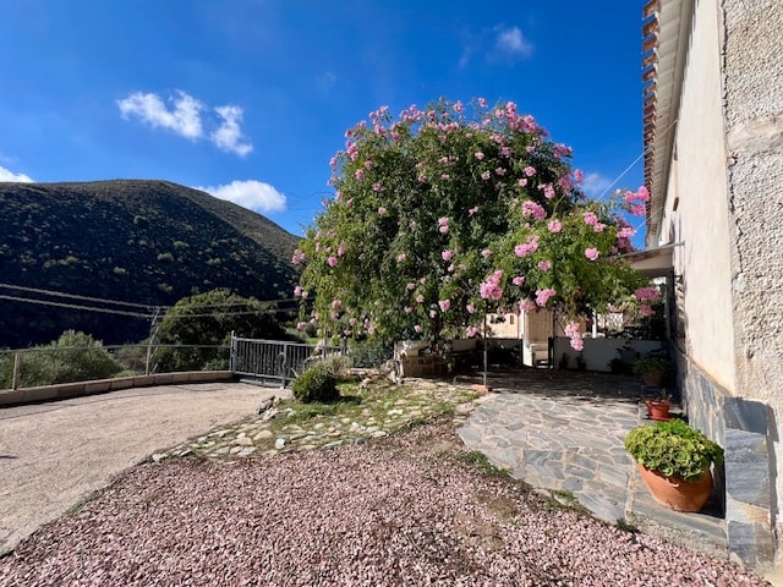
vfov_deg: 89.9
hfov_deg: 106.2
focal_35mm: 13
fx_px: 294
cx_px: 392
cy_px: 294
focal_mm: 1.57
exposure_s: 1/874
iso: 32
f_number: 1.8
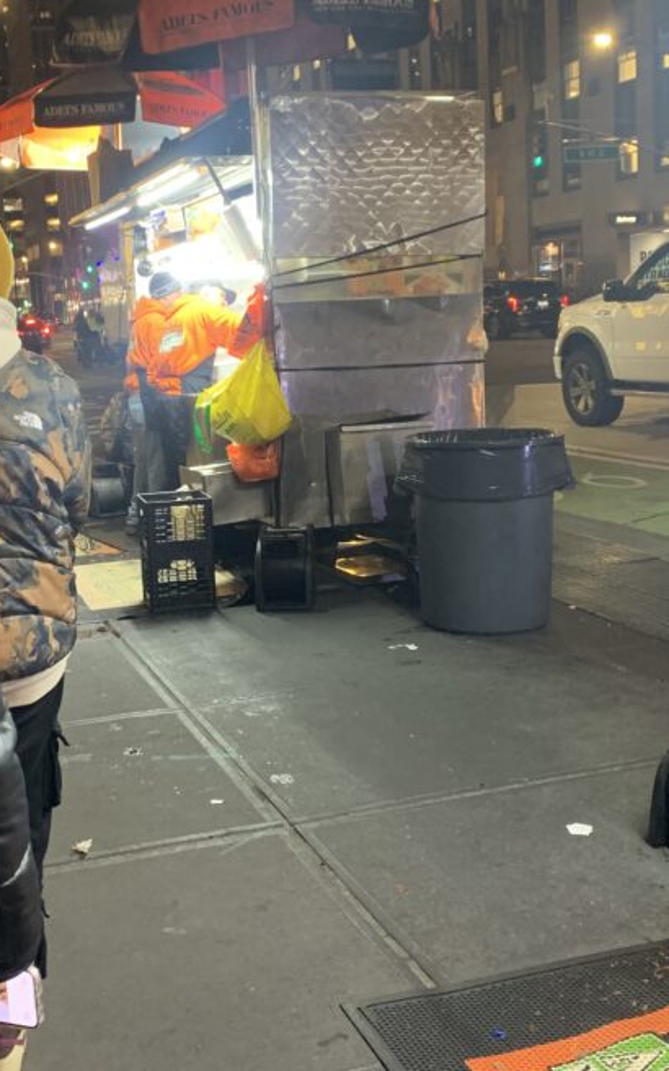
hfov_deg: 29.6
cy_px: 522
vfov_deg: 46.2
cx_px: 212
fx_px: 1254
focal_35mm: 43
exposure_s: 1/40
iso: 320
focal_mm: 4.25
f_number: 1.8
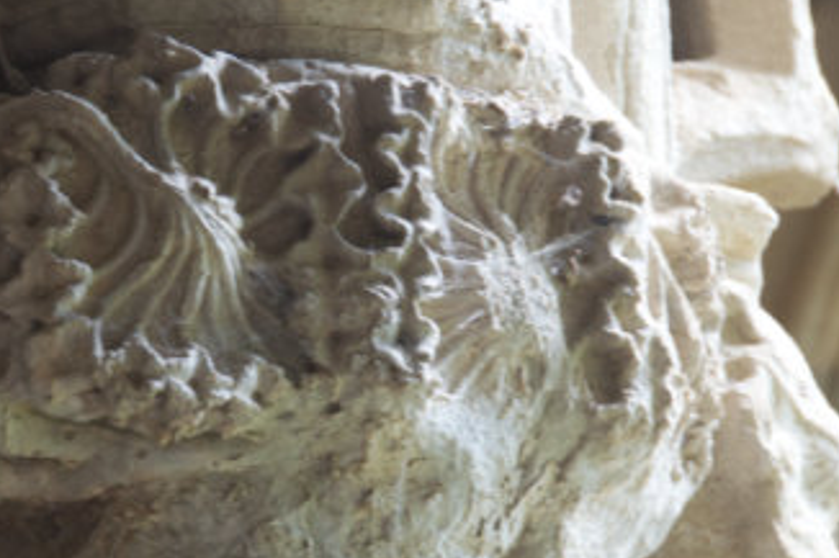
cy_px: 251
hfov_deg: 4.5
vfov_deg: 3.0
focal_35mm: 460
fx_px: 10715
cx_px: 221
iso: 1600
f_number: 11
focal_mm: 200
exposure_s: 1/20
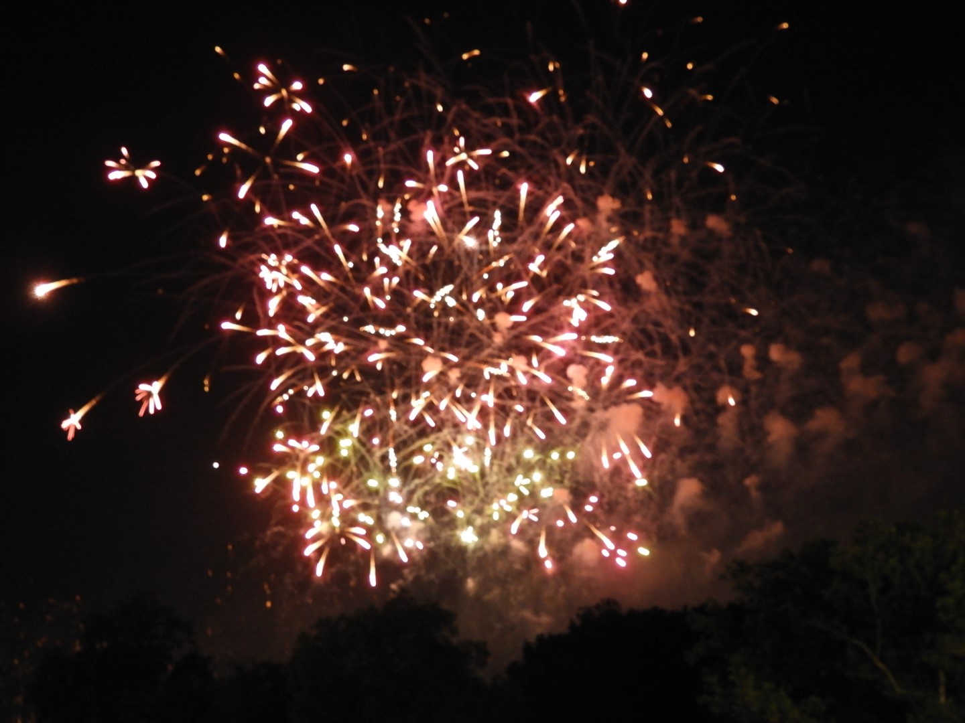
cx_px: 482
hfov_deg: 27.8
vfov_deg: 21.0
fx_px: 1951
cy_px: 362
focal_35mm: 70
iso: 720
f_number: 4.5
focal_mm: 12.5
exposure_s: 1/8
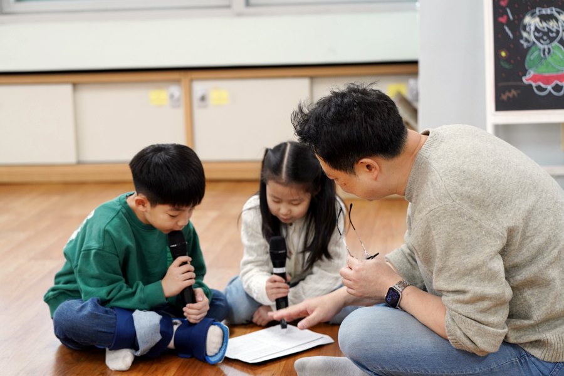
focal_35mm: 70
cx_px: 282
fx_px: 1097
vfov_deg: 19.5
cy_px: 188
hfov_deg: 28.8
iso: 1600
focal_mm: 70
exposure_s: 1/160
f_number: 3.2
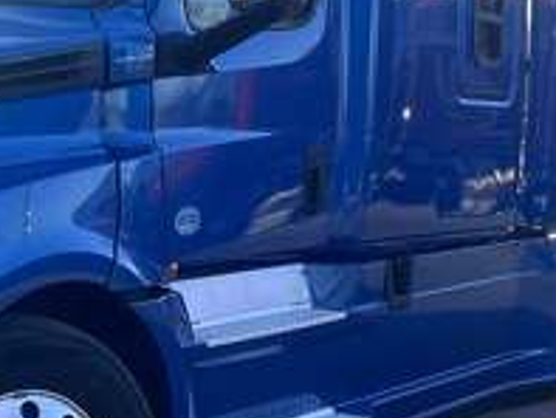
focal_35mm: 79
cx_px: 79
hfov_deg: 24.2
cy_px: 147
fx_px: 1270
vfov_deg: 18.6
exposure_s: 1/965
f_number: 1.5
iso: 50
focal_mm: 5.7
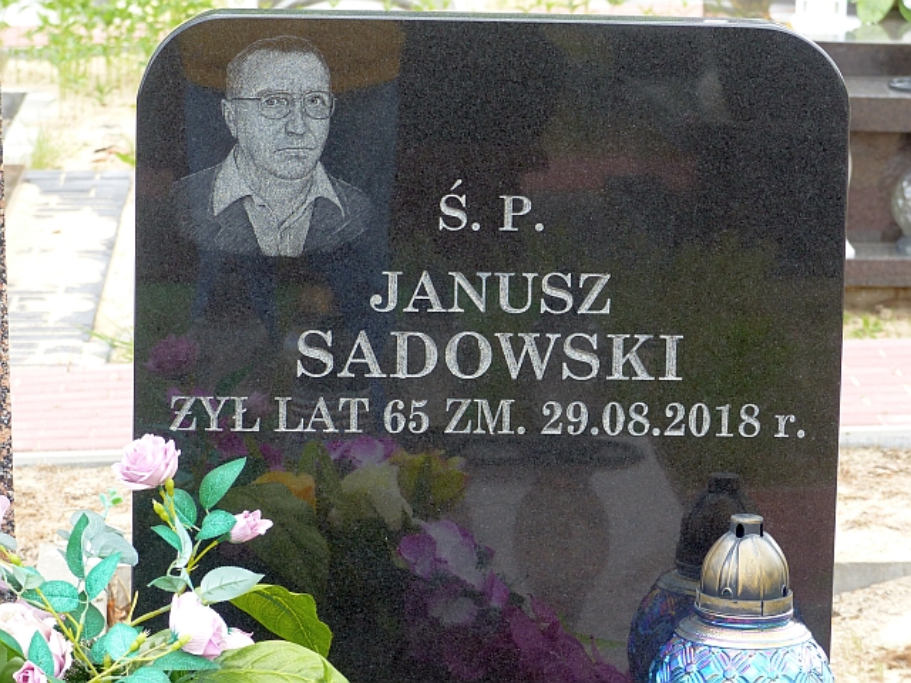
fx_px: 3737
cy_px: 342
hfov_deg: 13.9
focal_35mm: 142
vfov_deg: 10.4
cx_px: 456
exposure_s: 1/100
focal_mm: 25.6
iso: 100
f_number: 3.5
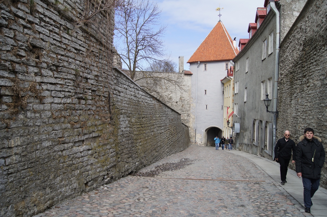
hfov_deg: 62.0
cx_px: 164
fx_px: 272
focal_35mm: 30
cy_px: 108
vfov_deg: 43.5
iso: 100
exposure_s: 1/640
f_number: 4.5
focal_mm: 20
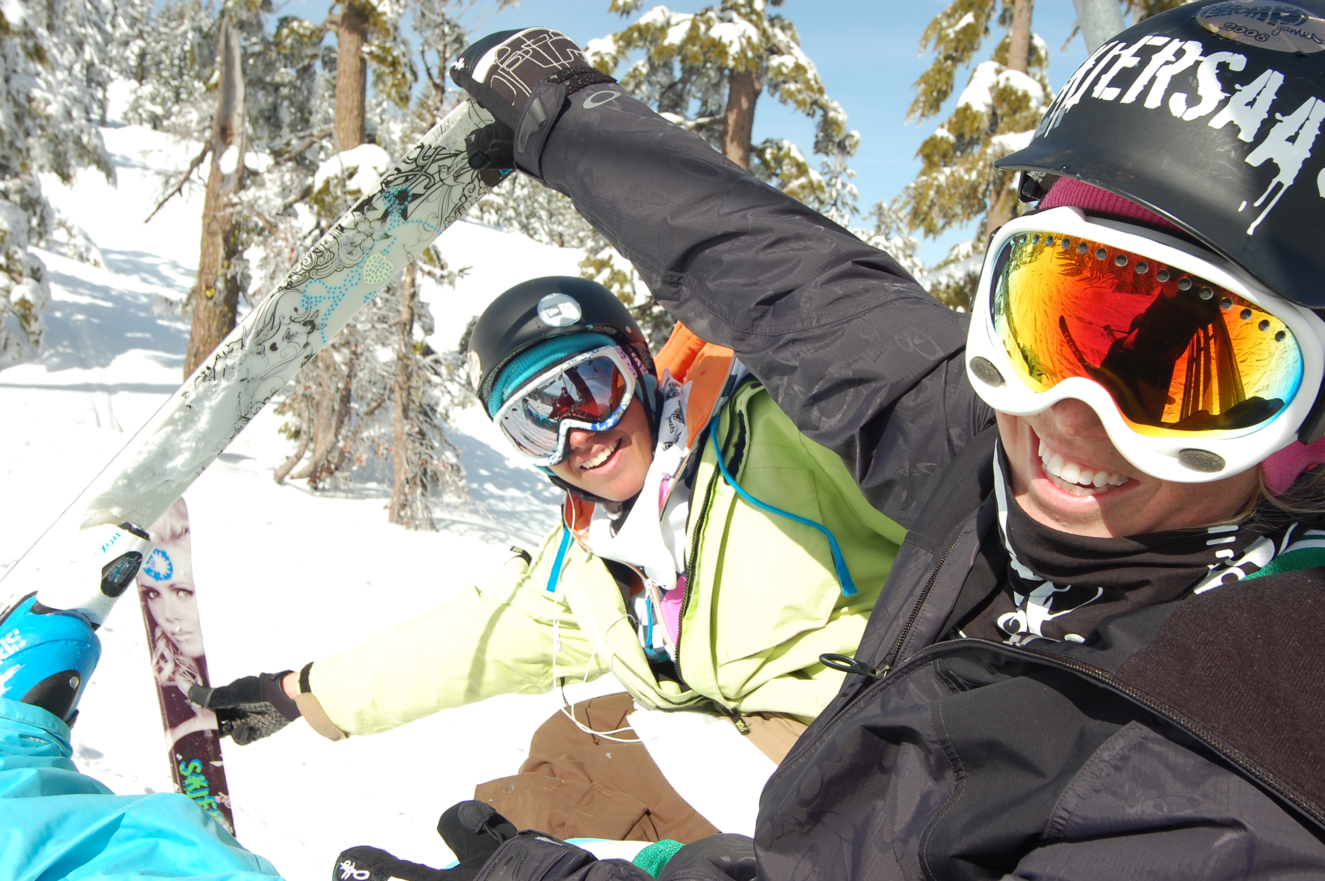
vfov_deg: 41.6
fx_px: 1158
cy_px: 440
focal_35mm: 32
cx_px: 662
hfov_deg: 59.5
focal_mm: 21
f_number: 10
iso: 220
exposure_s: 1/250
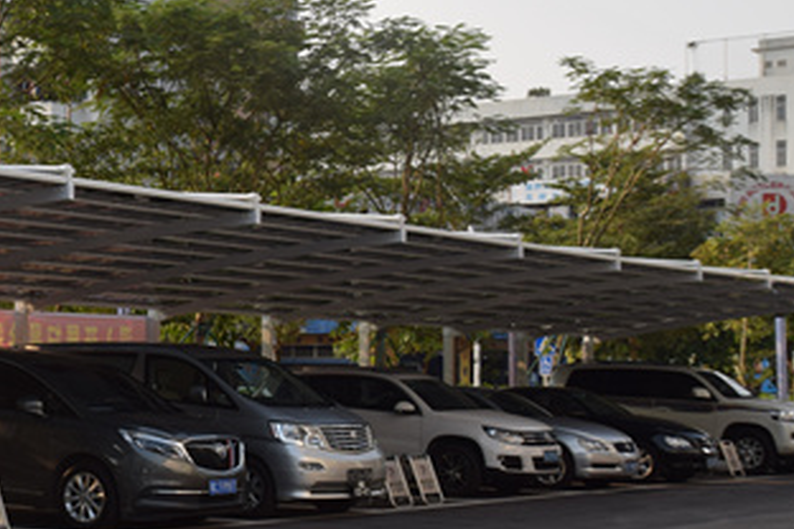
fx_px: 1698
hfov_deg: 24.8
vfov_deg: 17.7
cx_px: -46
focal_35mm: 77
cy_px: 360
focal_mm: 20
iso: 100
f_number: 6.3
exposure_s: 1/160
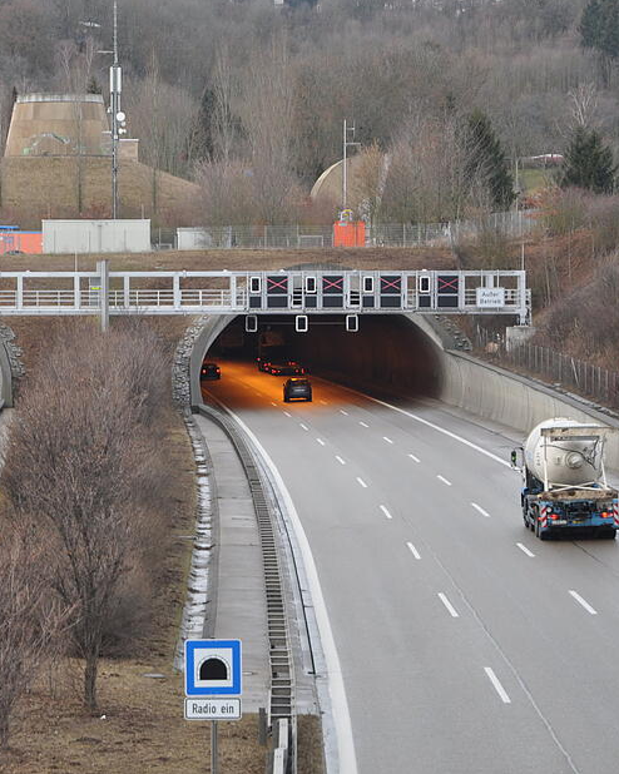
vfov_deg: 13.3
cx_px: 117
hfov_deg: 10.6
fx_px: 3322
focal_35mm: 145
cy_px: 386
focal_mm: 68
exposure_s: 1/80
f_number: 5.6
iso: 200
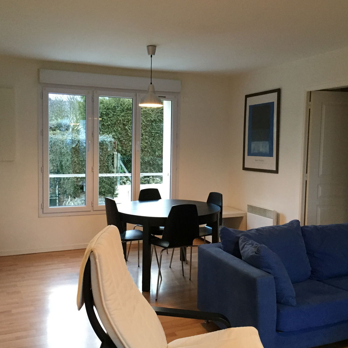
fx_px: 398
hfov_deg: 47.2
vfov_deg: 47.2
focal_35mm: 35
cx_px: 178
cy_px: 174
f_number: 2.2
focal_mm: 4.15
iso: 250
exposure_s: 1/30
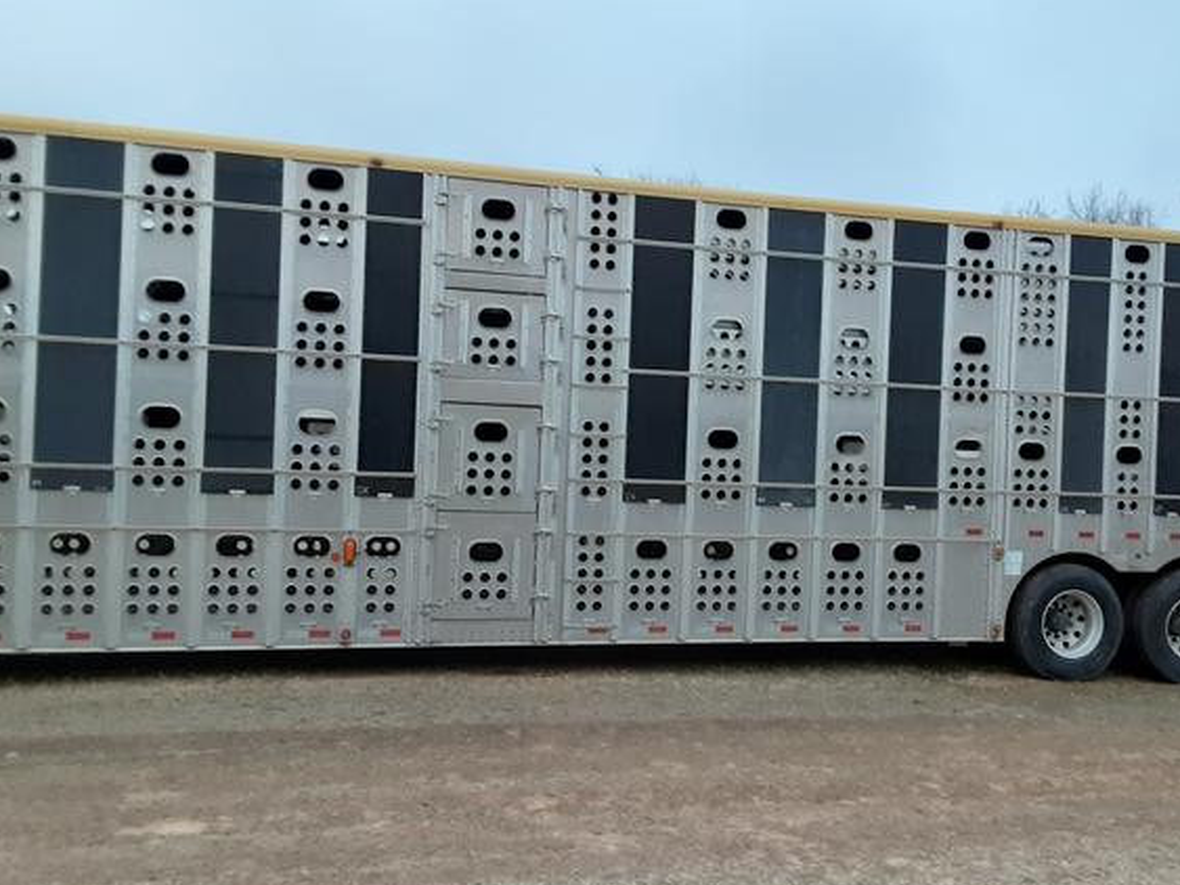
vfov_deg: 39.6
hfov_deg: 51.0
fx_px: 1227
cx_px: 717
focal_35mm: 36
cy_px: 433
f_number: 1.9
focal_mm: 2.91
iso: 160
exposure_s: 1/60
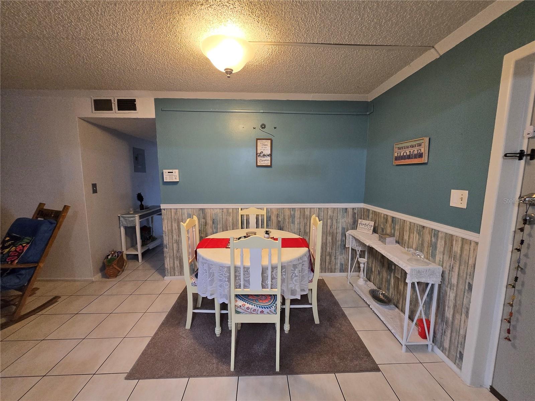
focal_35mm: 13
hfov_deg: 106.2
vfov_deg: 89.9
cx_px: 268
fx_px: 201
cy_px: 200
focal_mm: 1.7
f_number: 2.2
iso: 320
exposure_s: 1/60
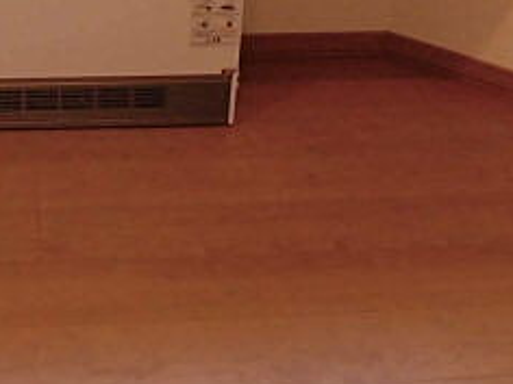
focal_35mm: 65
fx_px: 963
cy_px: -106
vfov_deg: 20.7
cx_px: 30
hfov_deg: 28.4
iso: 250
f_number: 3.1
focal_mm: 4.3
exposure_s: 1/50
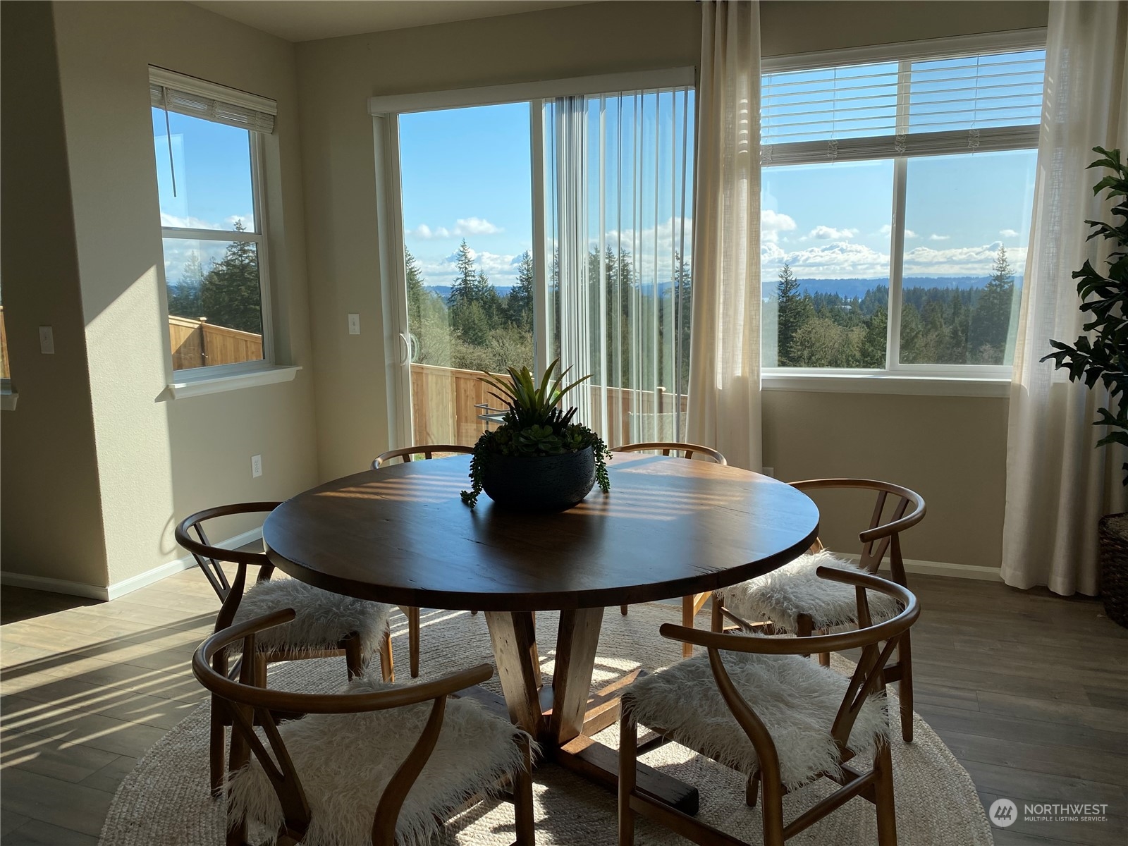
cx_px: 564
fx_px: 847
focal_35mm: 26
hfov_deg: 67.3
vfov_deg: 53.1
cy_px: 423
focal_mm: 4.25
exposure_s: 1/1218
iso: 32
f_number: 1.8
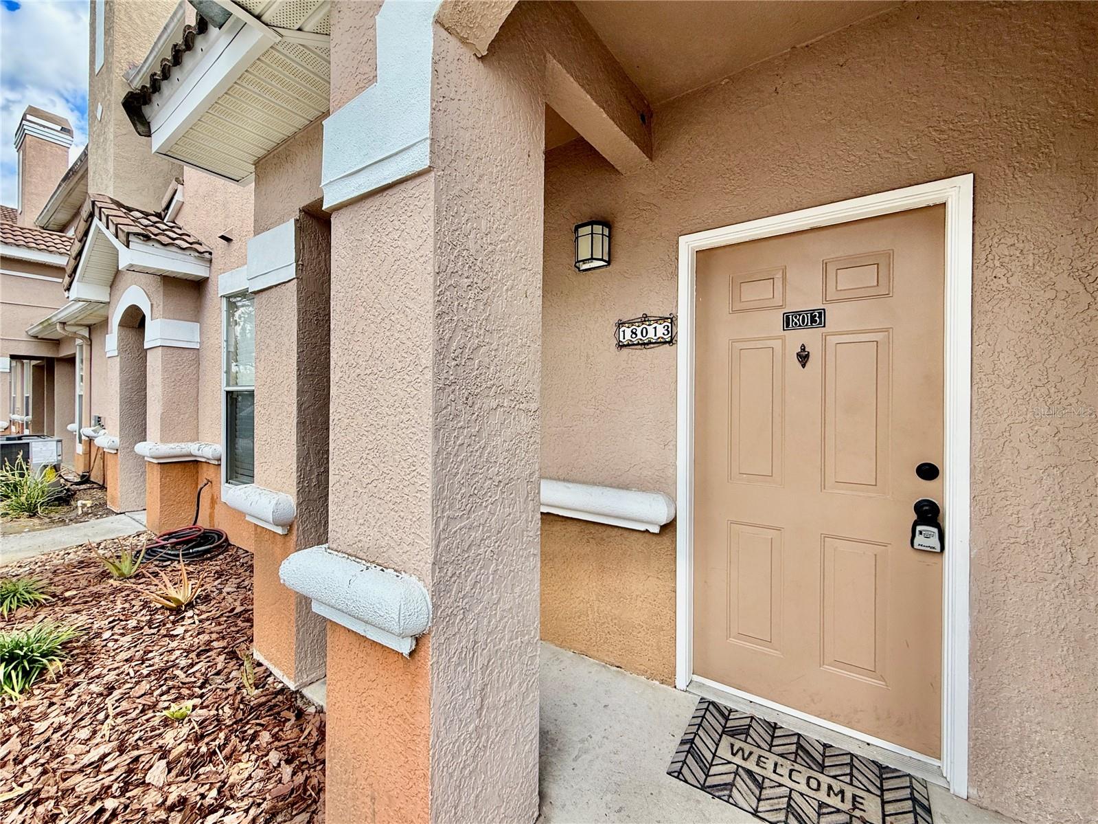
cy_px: 412
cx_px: 549
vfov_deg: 85.7
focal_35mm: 14
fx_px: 444
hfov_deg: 102.1
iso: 50
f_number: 2.2
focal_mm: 2.22
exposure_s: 1/619
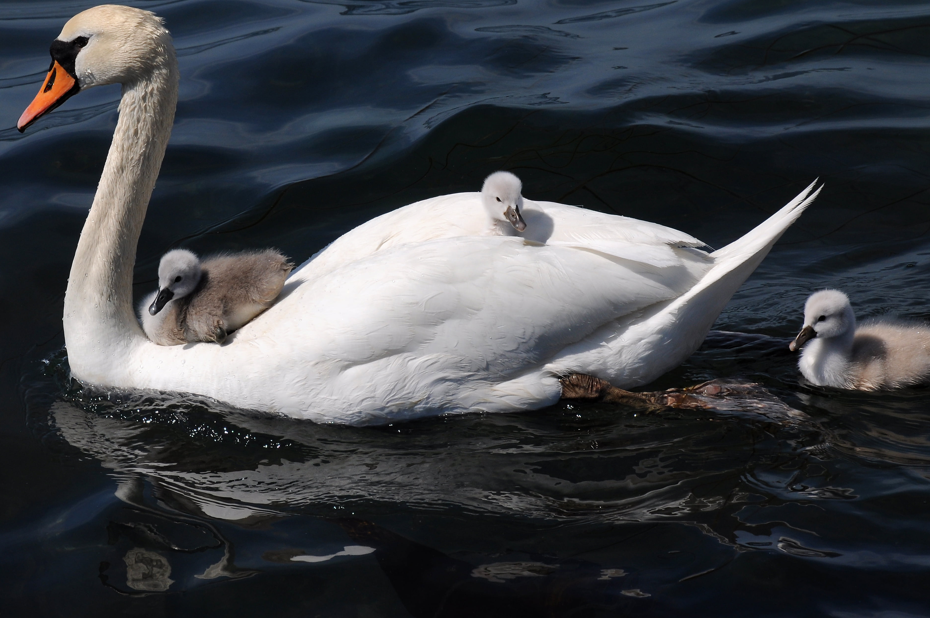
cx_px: 496
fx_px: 4633
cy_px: 273
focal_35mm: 180
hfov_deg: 11.5
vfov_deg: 7.6
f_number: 9
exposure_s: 1/1250
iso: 200
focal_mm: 105
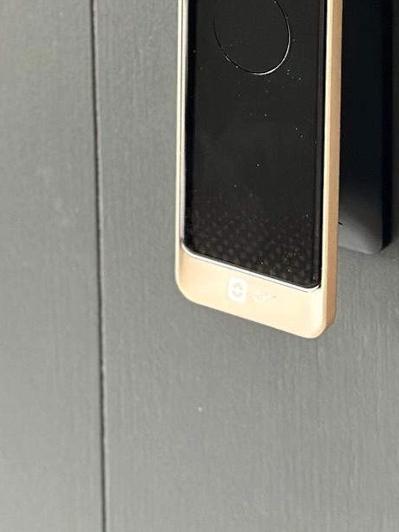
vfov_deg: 11.7
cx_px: 298
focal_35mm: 159
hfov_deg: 9.3
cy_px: -348
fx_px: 2442
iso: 160
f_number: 1.78
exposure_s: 1/100
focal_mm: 6.86
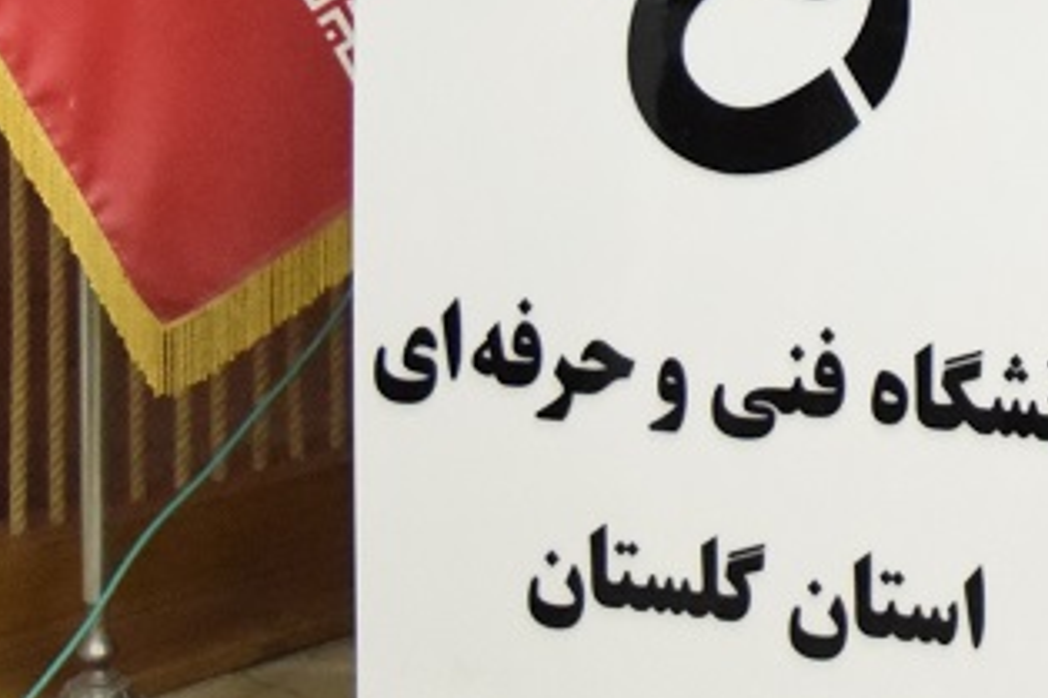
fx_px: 4335
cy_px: -556
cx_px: 1822
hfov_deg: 12.7
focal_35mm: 149
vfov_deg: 8.8
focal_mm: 24
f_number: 4.5
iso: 5000
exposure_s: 1/125
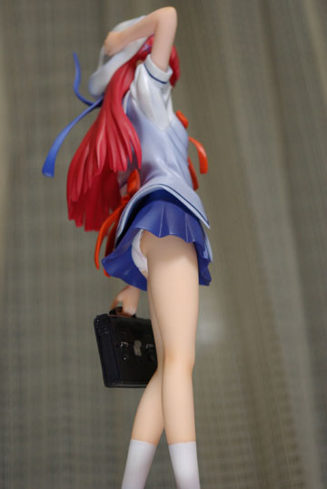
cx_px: 164
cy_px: 244
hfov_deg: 16.6
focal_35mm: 82
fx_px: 1123
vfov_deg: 24.6
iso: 800
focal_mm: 55
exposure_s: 1/15
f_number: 8
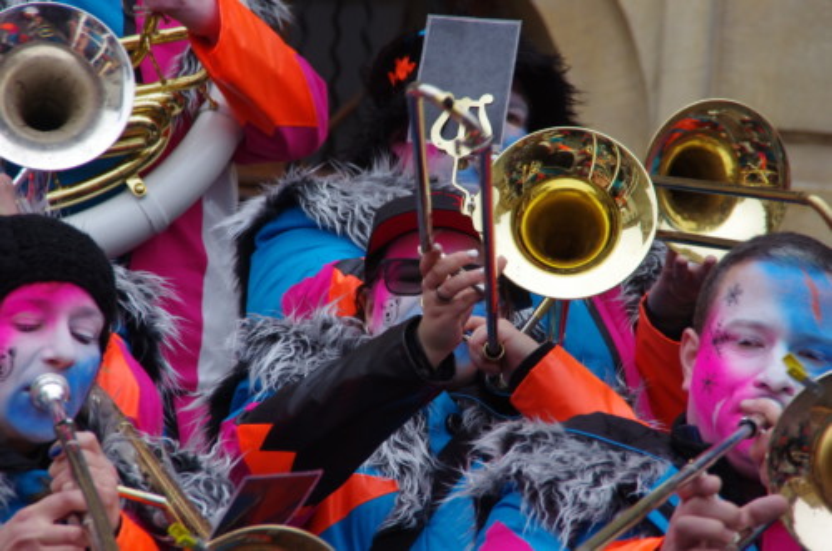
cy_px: 276
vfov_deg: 4.6
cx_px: 416
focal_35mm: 300
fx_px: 6918
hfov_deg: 6.9
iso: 1600
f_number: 10
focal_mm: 200
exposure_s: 1/250
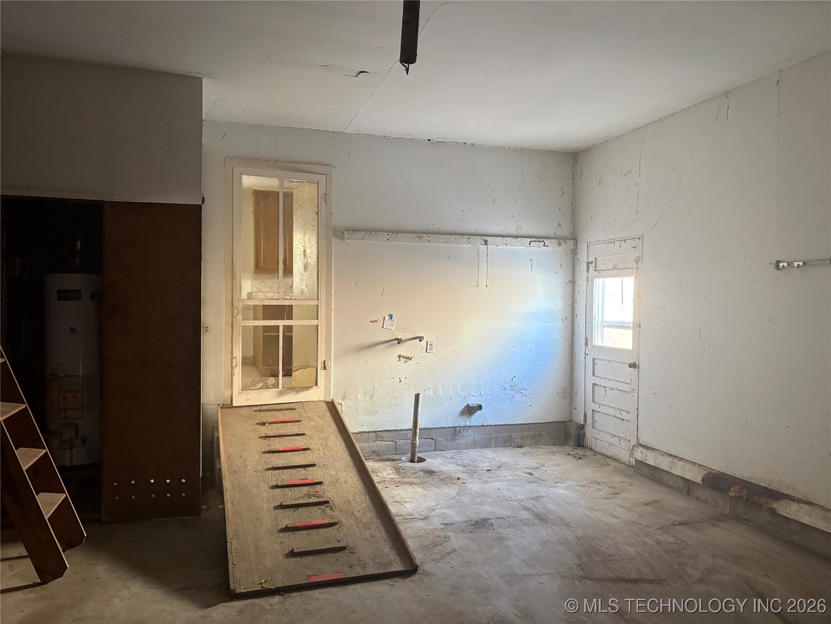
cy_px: 312
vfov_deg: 53.1
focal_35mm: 26
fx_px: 624
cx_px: 416
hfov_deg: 67.3
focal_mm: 5.96
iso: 320
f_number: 1.6
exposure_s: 1/60
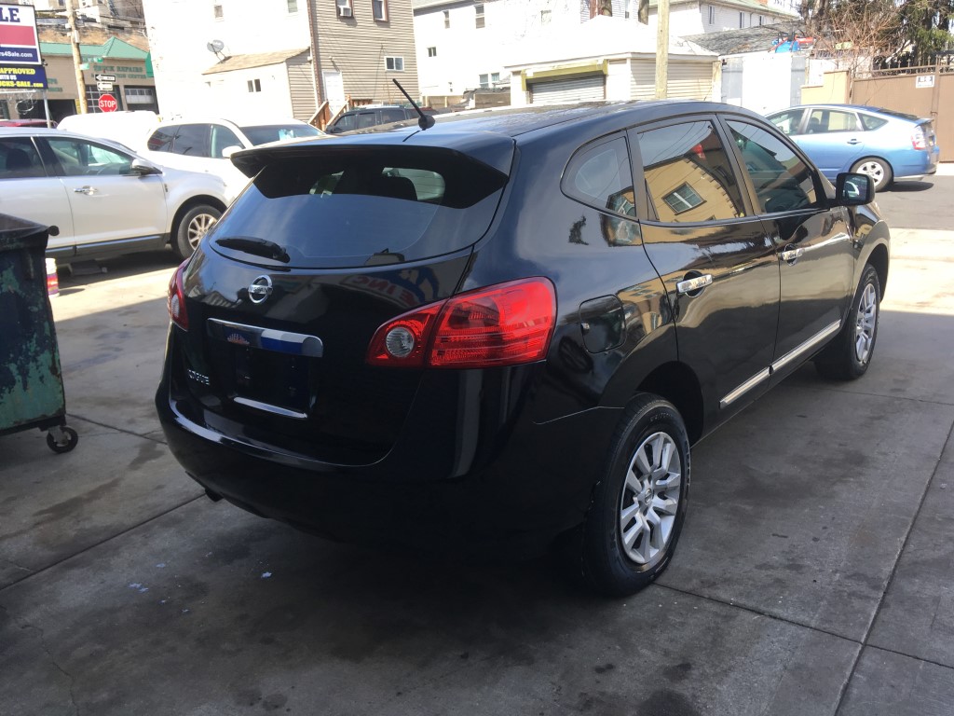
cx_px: 477
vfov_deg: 48.2
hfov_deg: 61.7
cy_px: 358
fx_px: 799
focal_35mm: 29
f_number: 2.2
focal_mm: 4.15
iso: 25
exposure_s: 1/418
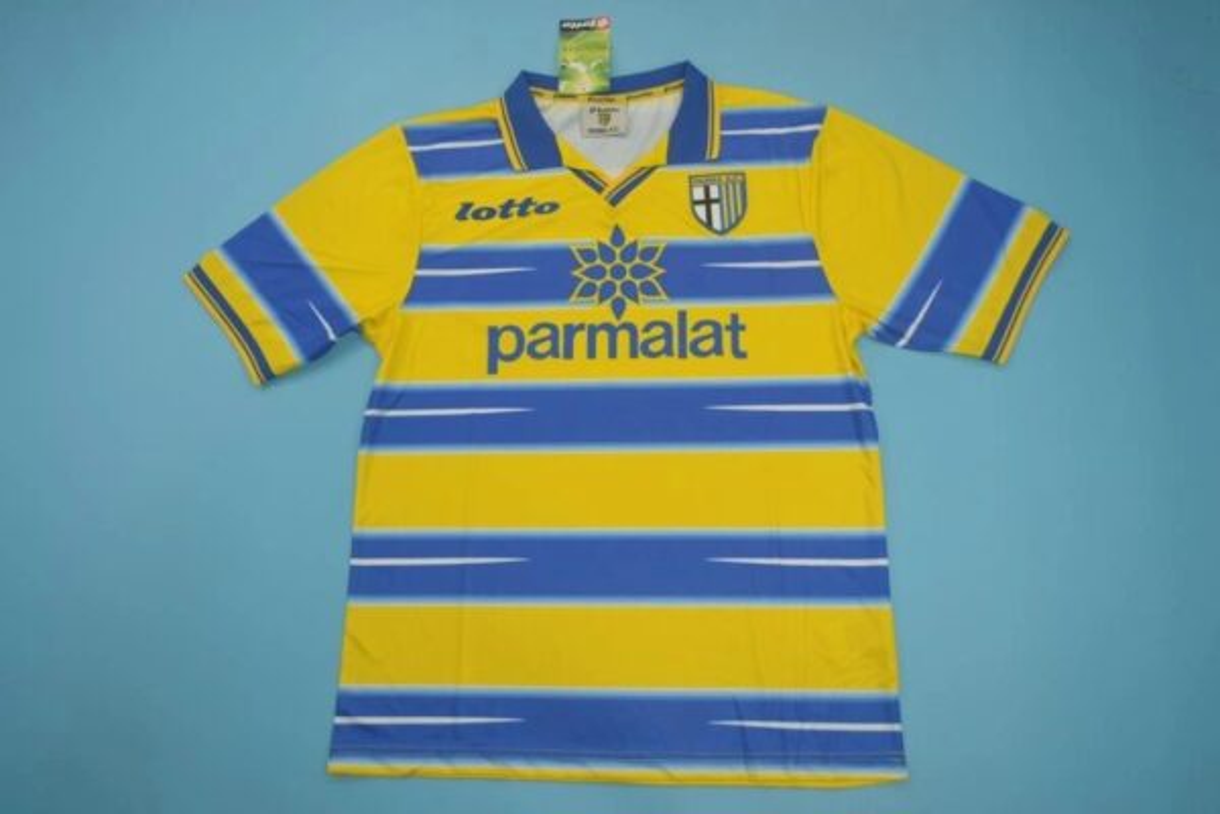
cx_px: 610
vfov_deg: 43.6
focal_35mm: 30
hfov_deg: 61.9
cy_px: 407
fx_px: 1017
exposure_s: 1/200
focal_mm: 20
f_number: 3.8
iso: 200
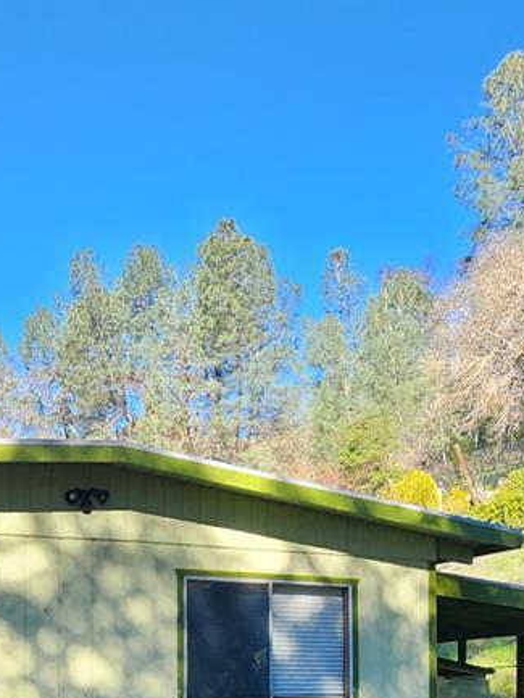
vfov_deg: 38.3
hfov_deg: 31.7
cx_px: 136
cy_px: 667
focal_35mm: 45
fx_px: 908
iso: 50
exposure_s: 1/346
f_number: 2.2
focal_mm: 2.2
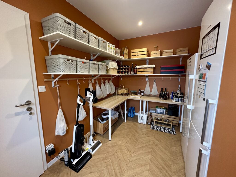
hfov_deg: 102.1
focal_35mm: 14
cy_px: 88
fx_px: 95
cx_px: 118
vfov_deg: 85.7
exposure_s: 1/50
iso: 250
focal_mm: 2.22
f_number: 2.2
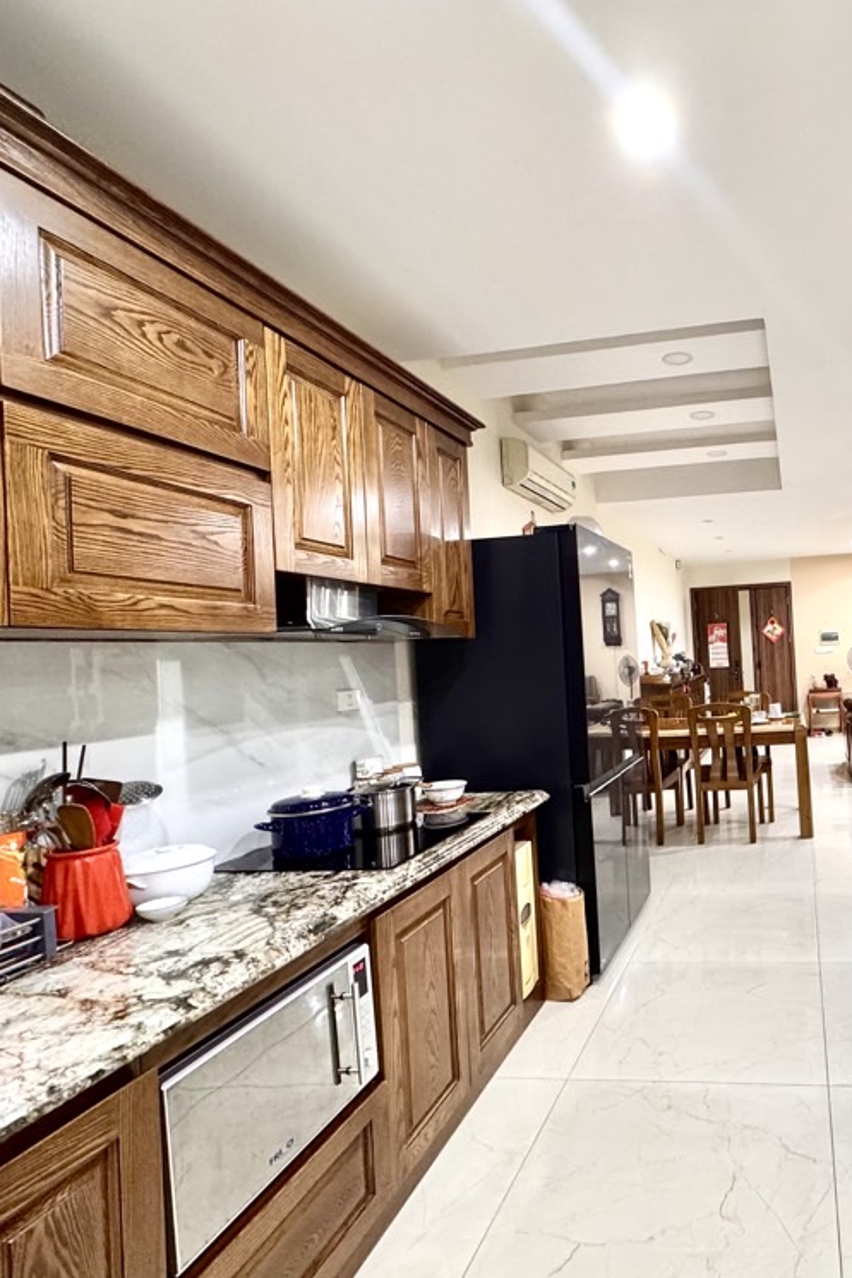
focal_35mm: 20
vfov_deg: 84.0
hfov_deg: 56.2
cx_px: 713
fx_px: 710
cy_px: 642
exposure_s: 1/50
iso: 250
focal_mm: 2.22
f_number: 2.2
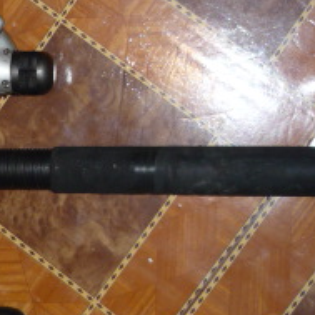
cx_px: -5
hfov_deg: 17.1
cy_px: 67
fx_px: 1019
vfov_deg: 17.4
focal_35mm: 99
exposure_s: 1/30
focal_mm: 5.5
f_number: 2.8
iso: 100
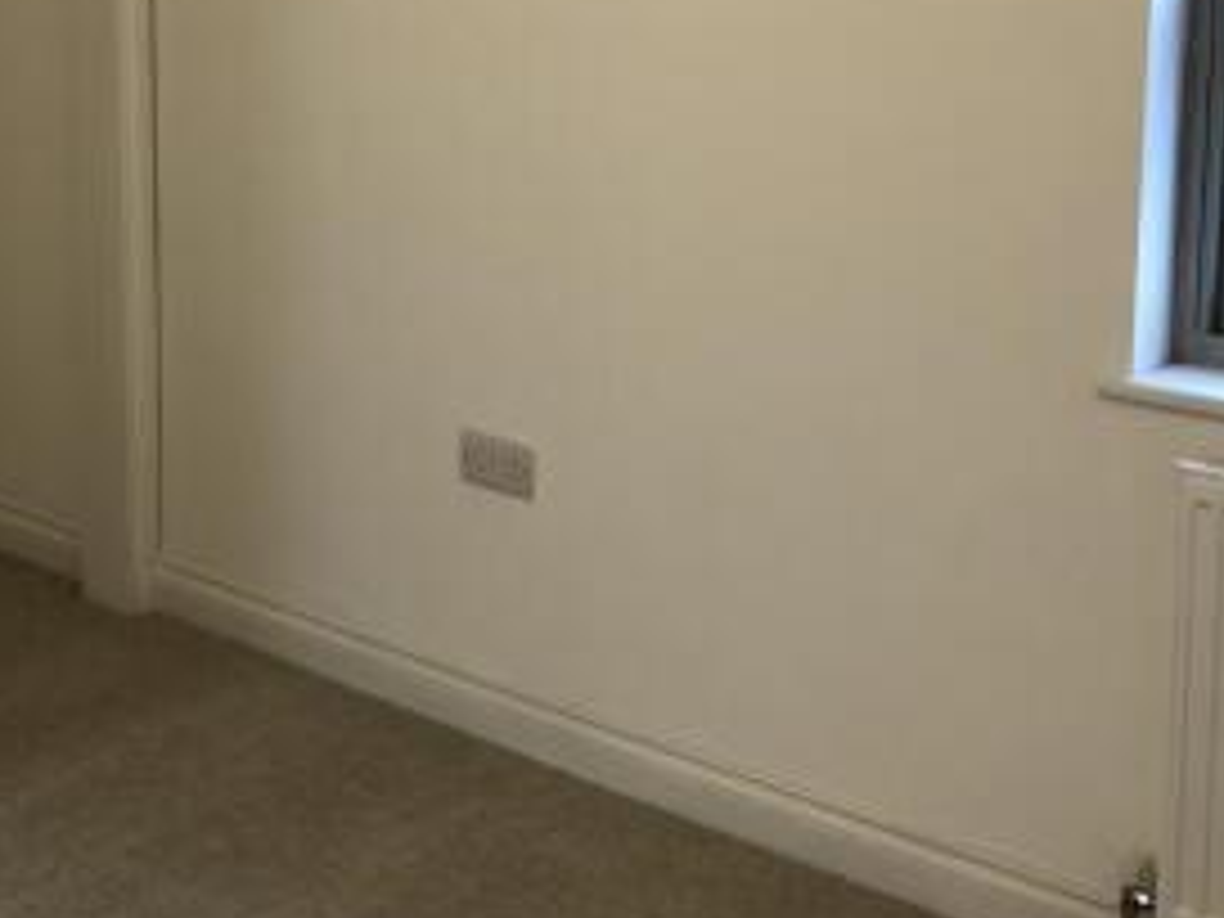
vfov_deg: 24.1
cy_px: 196
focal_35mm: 60
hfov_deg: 31.2
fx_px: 2122
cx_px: 214
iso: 64
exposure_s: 1/17
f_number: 1.8
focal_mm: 3.99
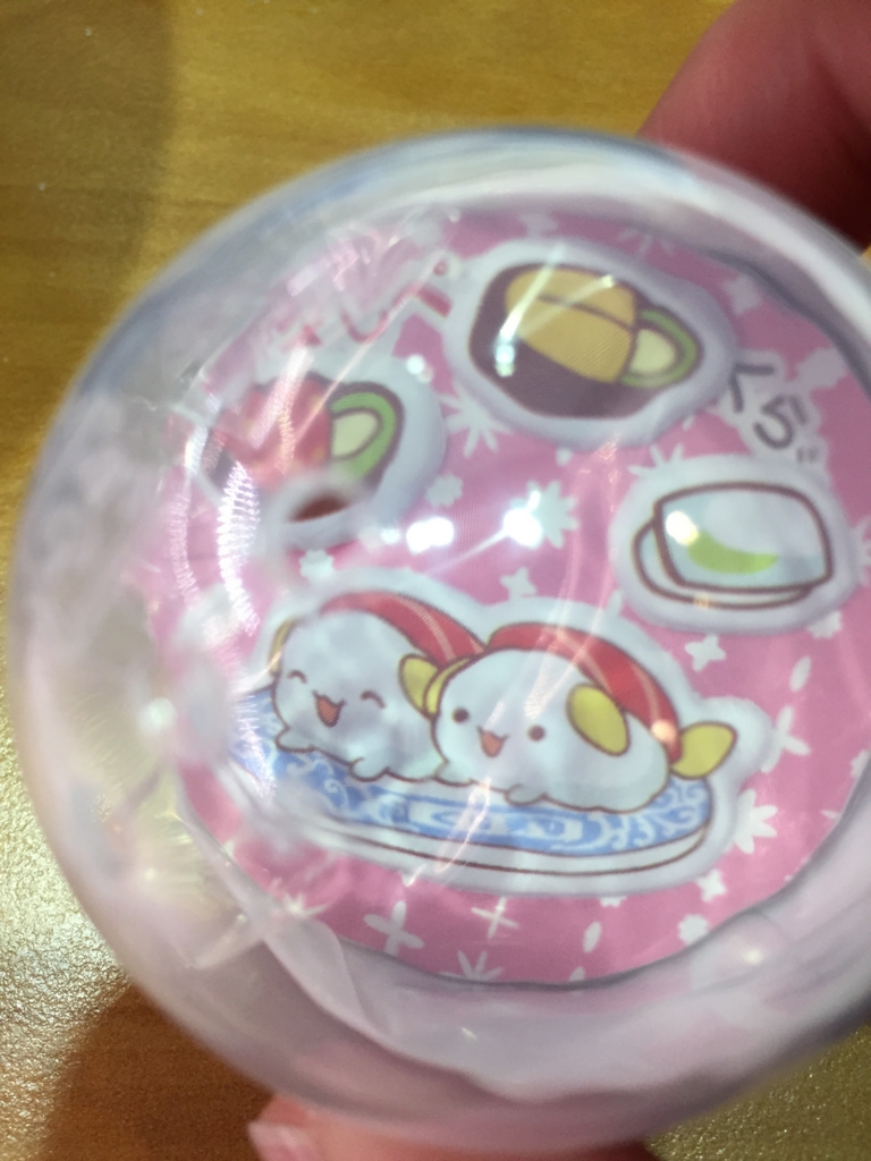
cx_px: 436
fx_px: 973
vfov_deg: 61.7
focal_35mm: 29
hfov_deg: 48.2
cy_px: 580
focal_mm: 4.15
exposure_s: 1/30
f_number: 2.2
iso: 50
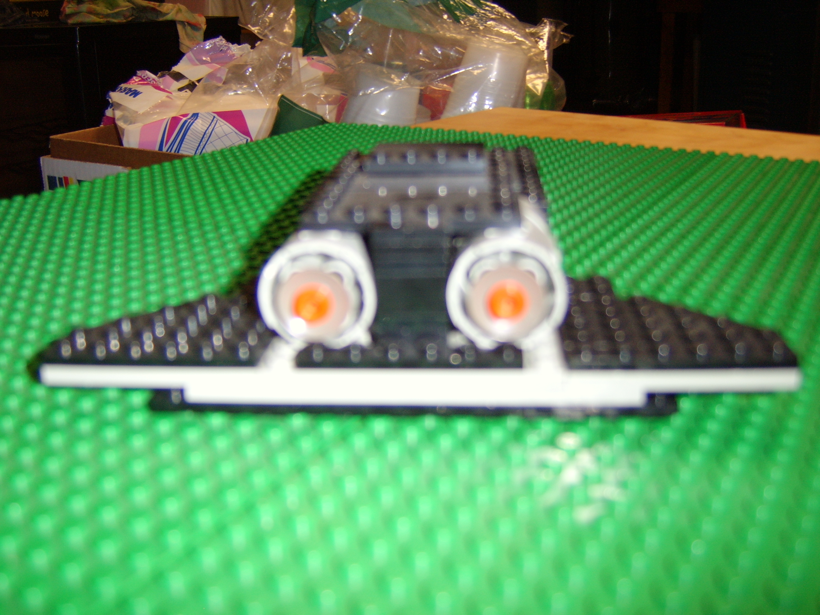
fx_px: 734
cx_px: 410
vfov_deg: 45.4
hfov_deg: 58.4
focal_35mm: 31
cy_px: 308
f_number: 2.7
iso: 141
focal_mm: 8.13
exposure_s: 1/30
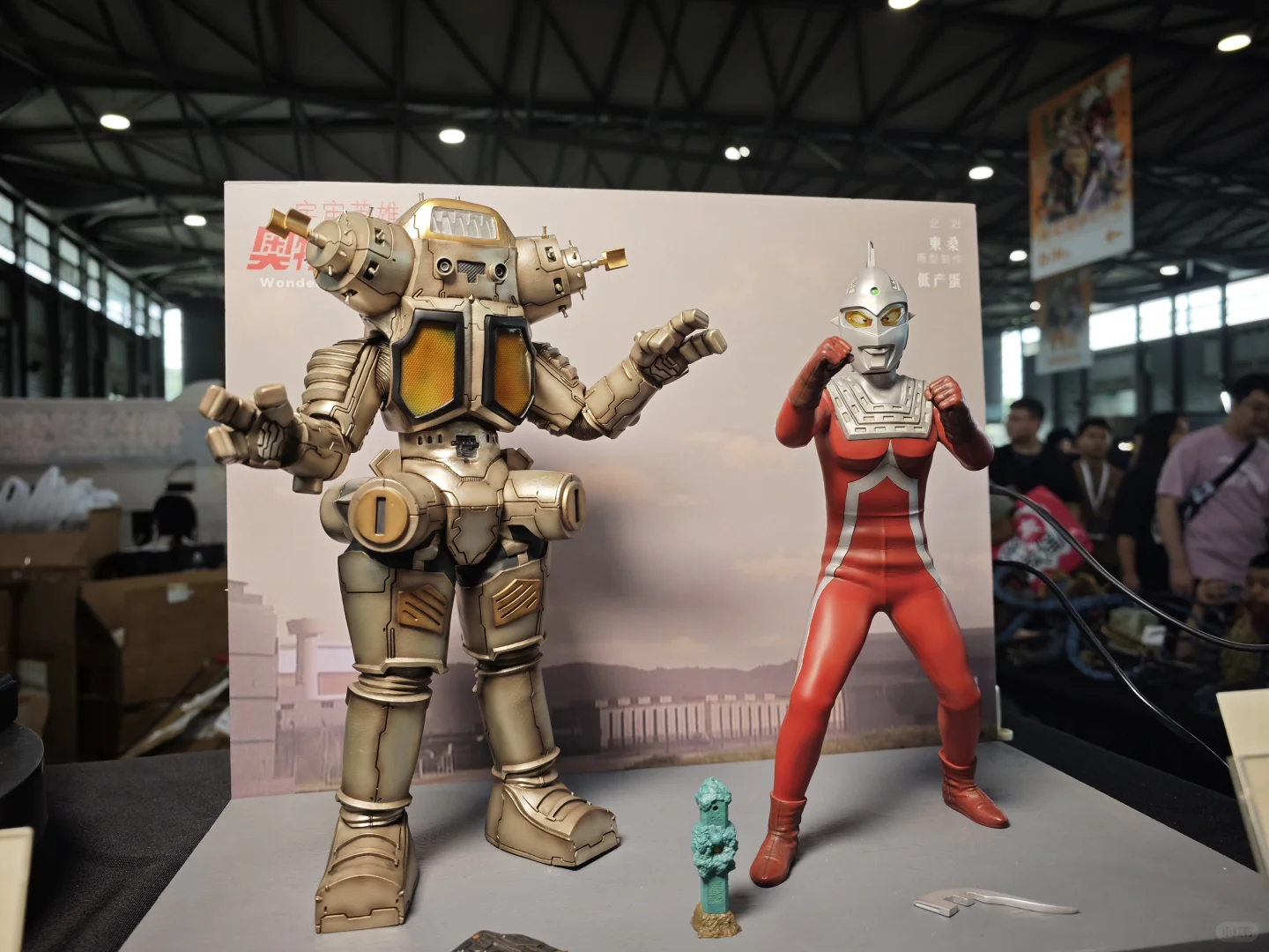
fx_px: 843
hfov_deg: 73.9
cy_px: 476
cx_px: 634
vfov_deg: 58.9
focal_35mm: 23
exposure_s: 1/67.4
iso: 125
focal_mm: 8.72
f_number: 2.8
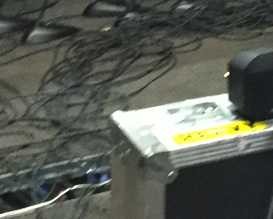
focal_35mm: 196
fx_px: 1584
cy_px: -421
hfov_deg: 9.2
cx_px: 554
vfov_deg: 7.1
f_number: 2.2
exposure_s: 1/20
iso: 250
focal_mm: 4.15
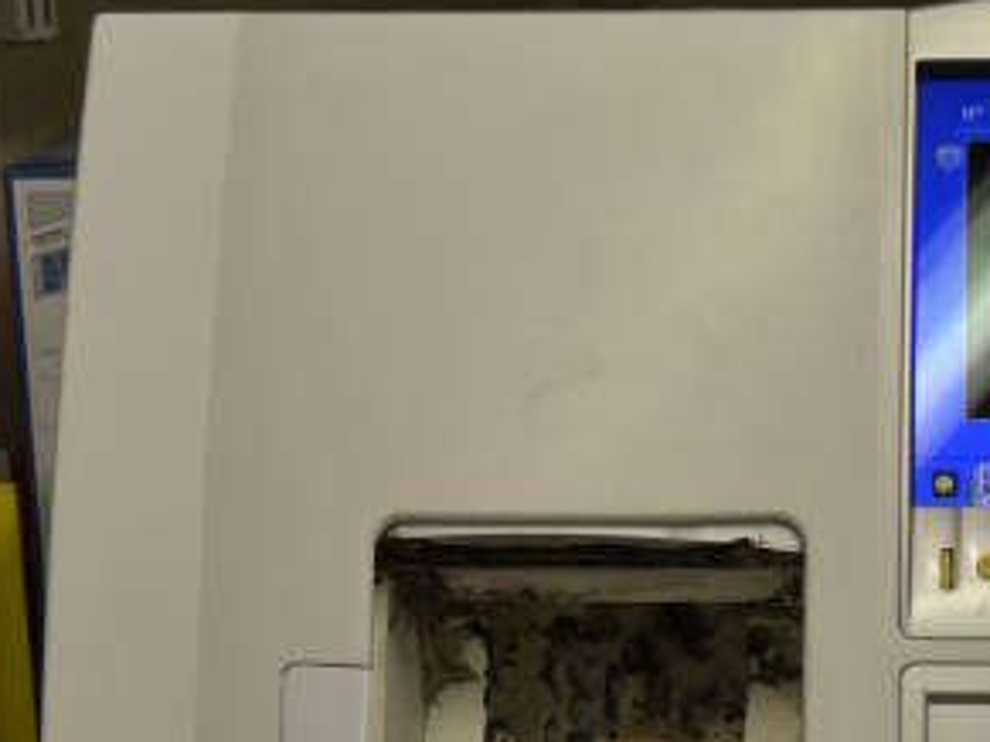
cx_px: 854
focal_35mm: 117
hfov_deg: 16.7
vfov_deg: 12.6
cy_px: 608
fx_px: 3345
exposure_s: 1/50
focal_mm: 28
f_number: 4.5
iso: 400
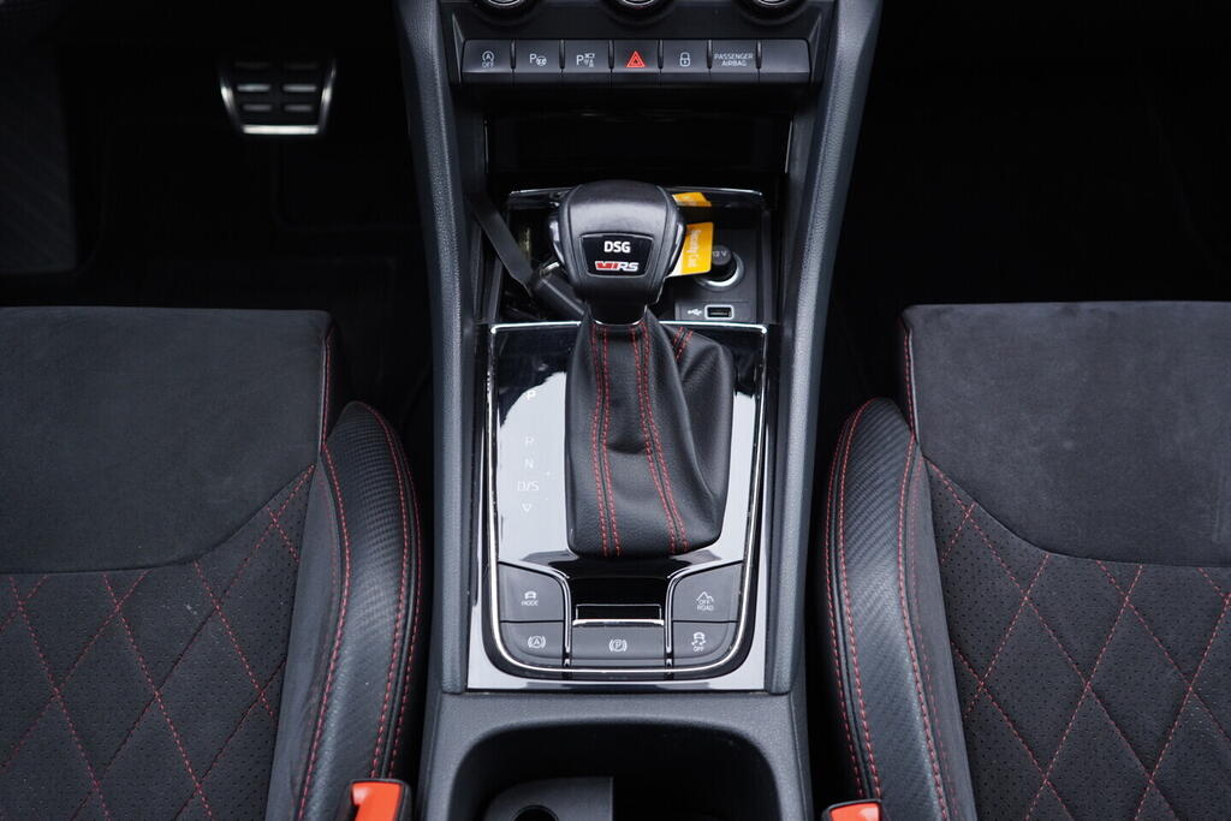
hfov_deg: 53.1
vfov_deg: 36.9
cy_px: 410
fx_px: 1231
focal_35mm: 36
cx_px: 616
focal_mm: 24
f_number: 2.8
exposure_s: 1/40
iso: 320
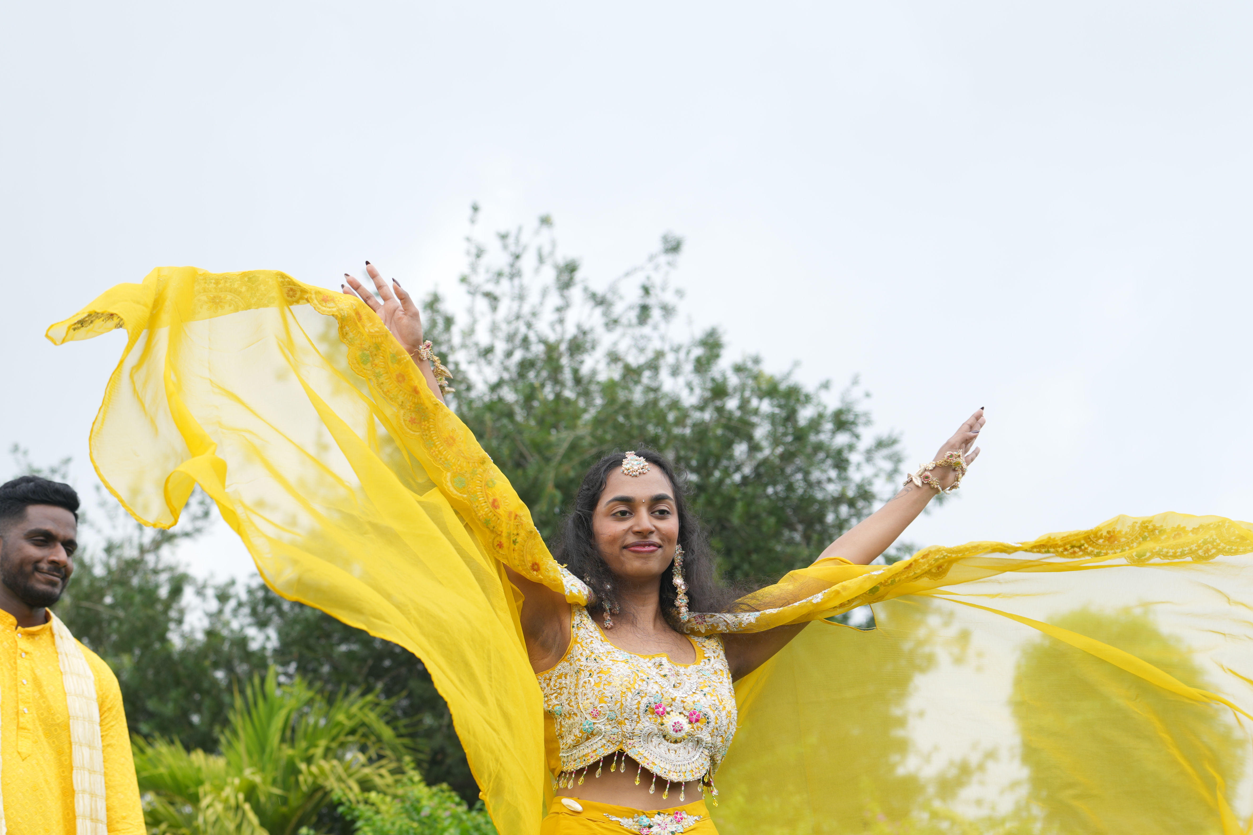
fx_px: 1775
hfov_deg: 38.3
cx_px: 375
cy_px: 737
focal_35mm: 51
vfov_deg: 25.7
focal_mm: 28
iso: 100
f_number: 2.2
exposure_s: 1/400
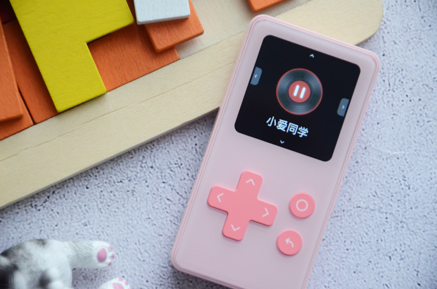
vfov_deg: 8.7
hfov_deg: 13.1
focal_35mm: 158
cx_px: 218
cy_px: 144
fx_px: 1908
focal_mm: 105
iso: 2500
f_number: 5.6
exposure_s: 1/125
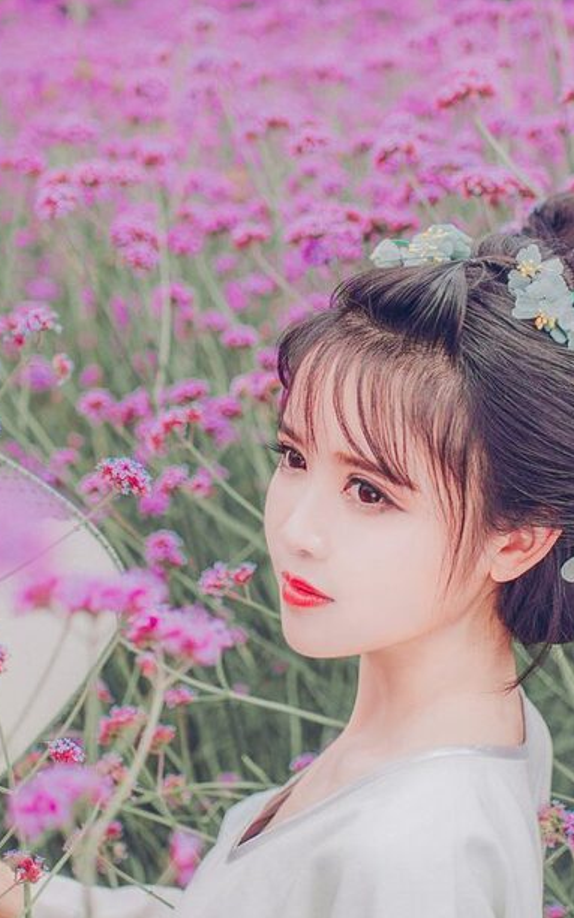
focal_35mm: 89
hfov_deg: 14.7
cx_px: 357
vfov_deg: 23.3
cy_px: 456
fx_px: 2228
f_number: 1.6
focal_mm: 35
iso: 100
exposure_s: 1/1250
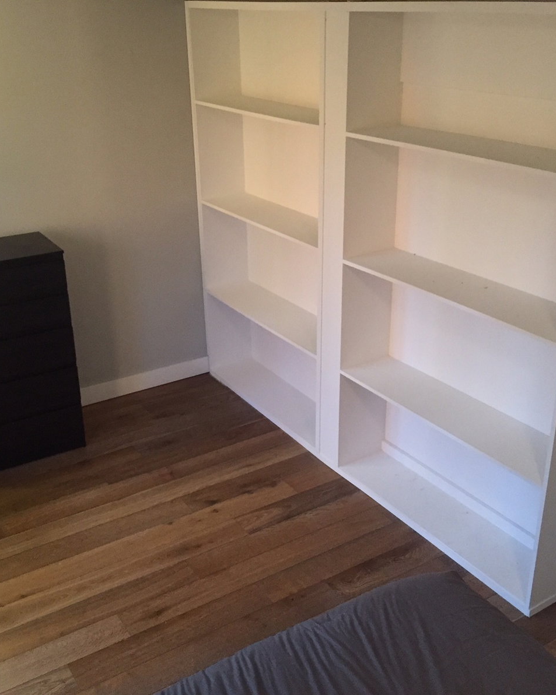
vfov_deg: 47.9
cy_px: 348
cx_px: 273
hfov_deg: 39.1
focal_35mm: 38
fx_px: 782
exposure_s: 1/30
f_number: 2.2
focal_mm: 4.15
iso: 250
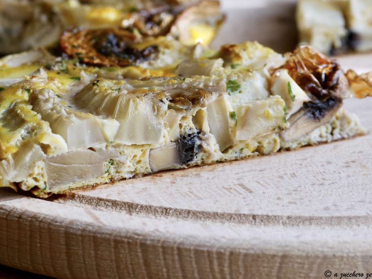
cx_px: 147
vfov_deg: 13.7
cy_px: 106
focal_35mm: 108
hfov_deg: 18.2
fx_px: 1161
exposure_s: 1/30
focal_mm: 43
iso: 200
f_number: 5.6
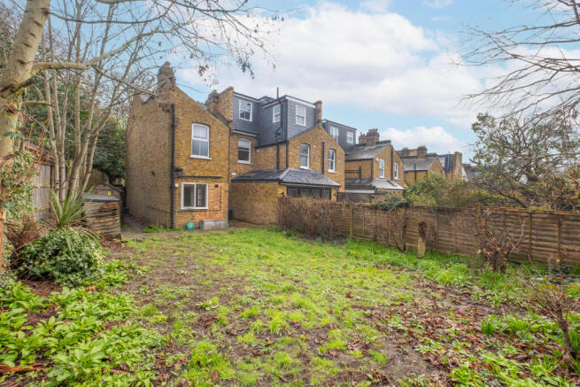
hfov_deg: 100.4
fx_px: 242
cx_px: 290
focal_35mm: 15
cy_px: 194
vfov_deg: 77.4
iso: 400
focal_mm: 10
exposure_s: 1/160
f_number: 5.6
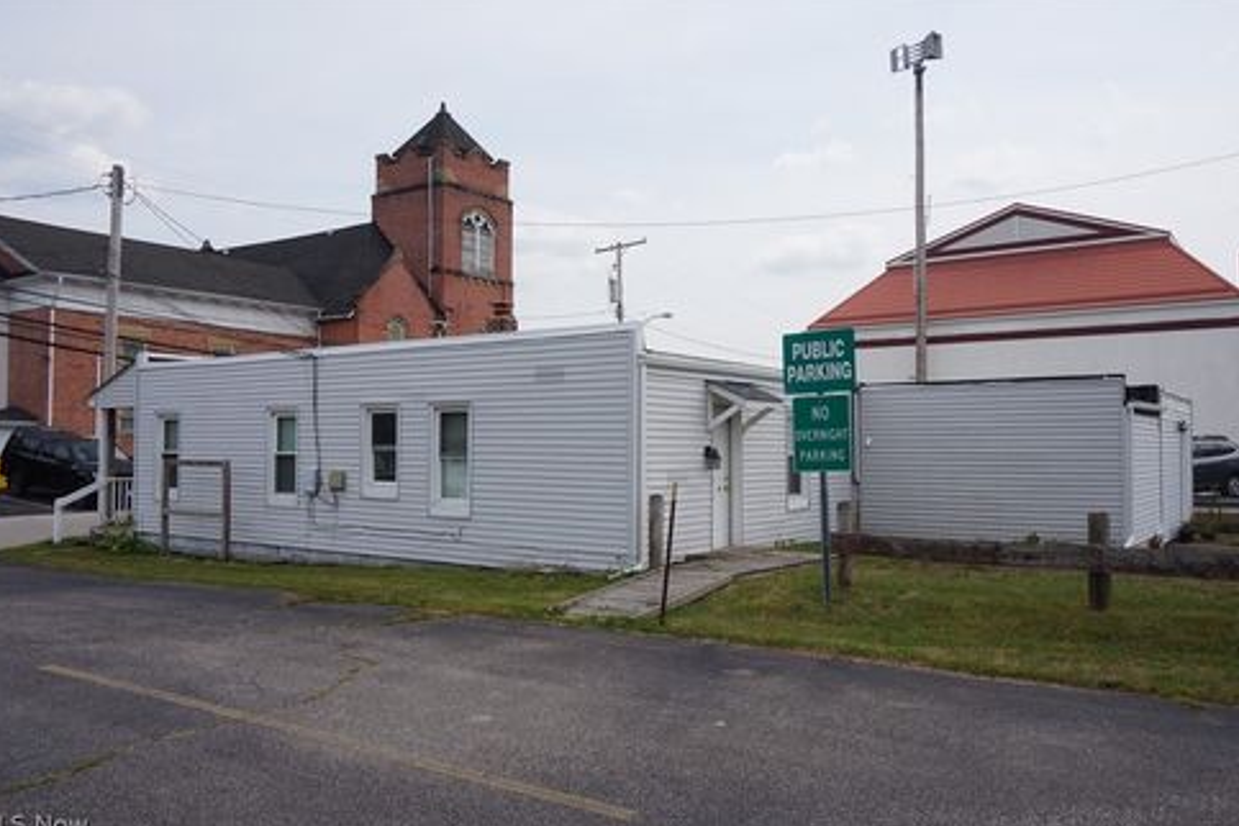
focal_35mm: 30
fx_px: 1016
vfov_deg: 44.2
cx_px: 611
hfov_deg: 62.8
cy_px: 417
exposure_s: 1/100
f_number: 14
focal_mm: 19
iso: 100
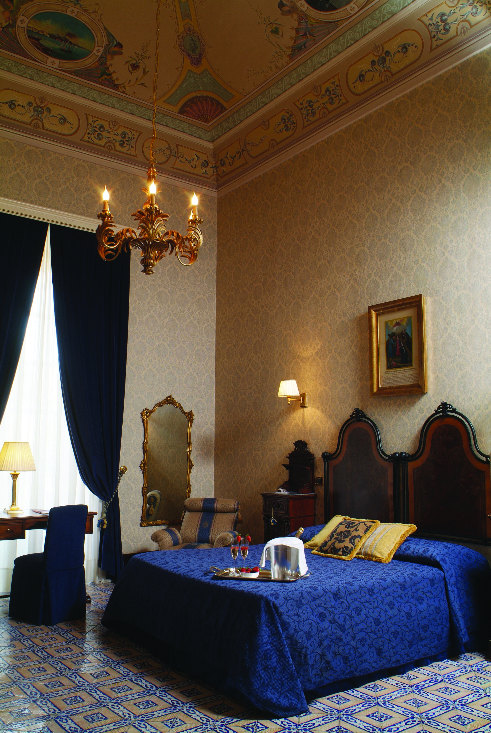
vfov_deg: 61.9
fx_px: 612
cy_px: 366
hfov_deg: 43.7
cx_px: 246
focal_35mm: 30
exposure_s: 1/6
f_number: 8
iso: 100
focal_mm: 20
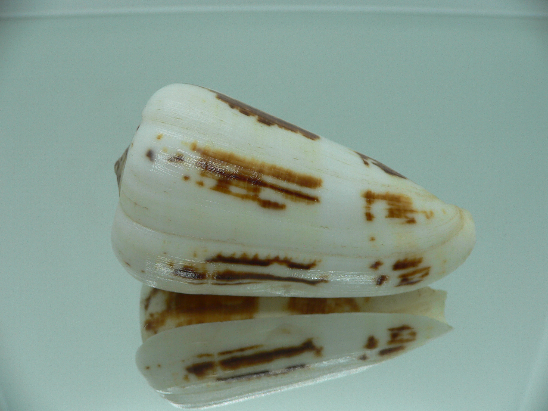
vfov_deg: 40.7
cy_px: 206
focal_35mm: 35
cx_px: 274
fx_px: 554
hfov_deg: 52.6
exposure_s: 1/60
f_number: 2.8
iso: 80
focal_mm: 4.6
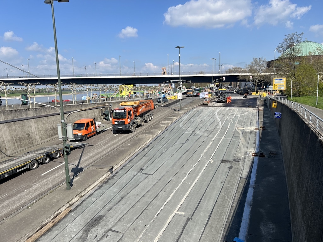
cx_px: 162
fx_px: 243
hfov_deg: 67.3
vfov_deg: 53.1
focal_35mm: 26
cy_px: 121
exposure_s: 1/5076
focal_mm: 5.7
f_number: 1.5
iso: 50
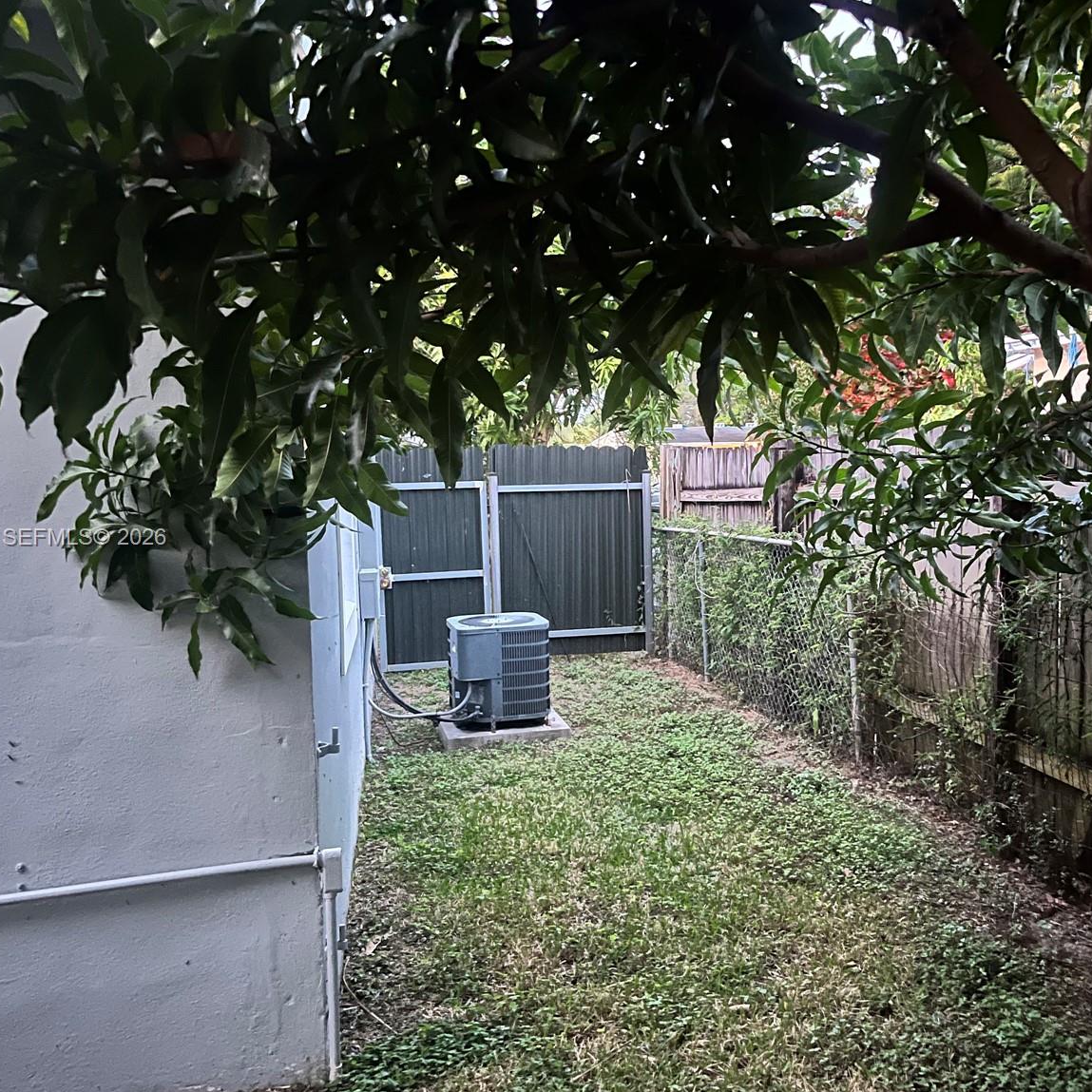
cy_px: 539
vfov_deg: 51.1
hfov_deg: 50.9
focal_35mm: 32
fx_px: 1142
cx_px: 631
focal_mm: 5.1
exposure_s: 1/15
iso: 1250
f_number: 1.6
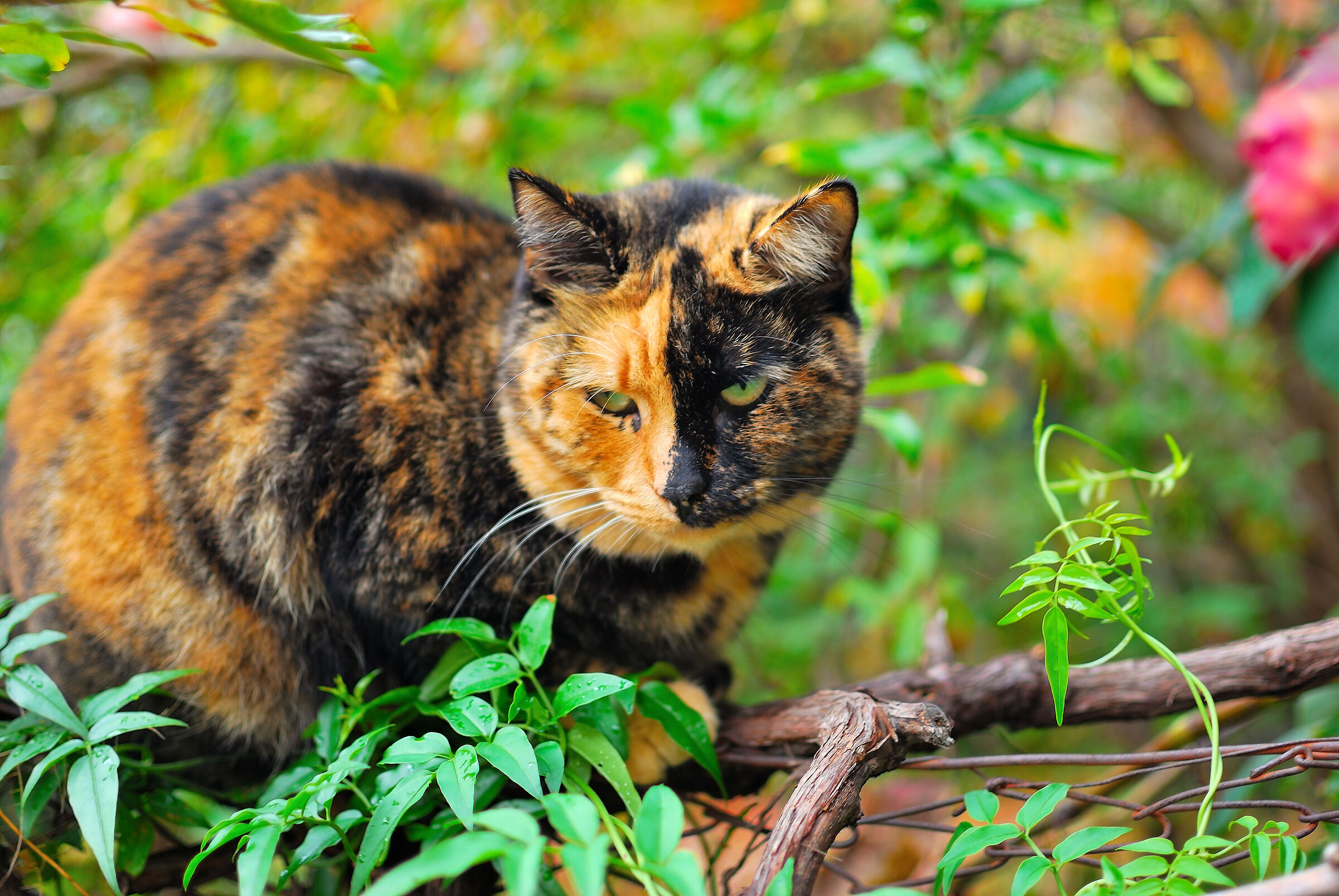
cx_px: 670
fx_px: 1955
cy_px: 448
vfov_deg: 25.8
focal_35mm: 52
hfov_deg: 37.8
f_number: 2
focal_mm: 35
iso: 100
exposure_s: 1/60
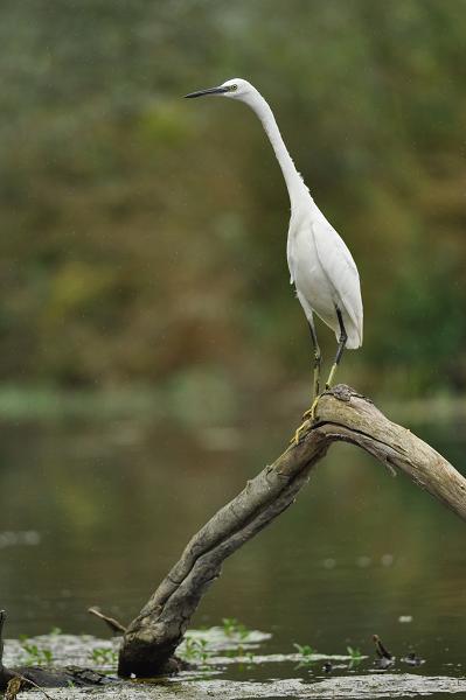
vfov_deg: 4.6
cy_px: 350
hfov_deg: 3.0
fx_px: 8752
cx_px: 233
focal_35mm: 450
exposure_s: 1/800
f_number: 4
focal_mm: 300
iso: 400
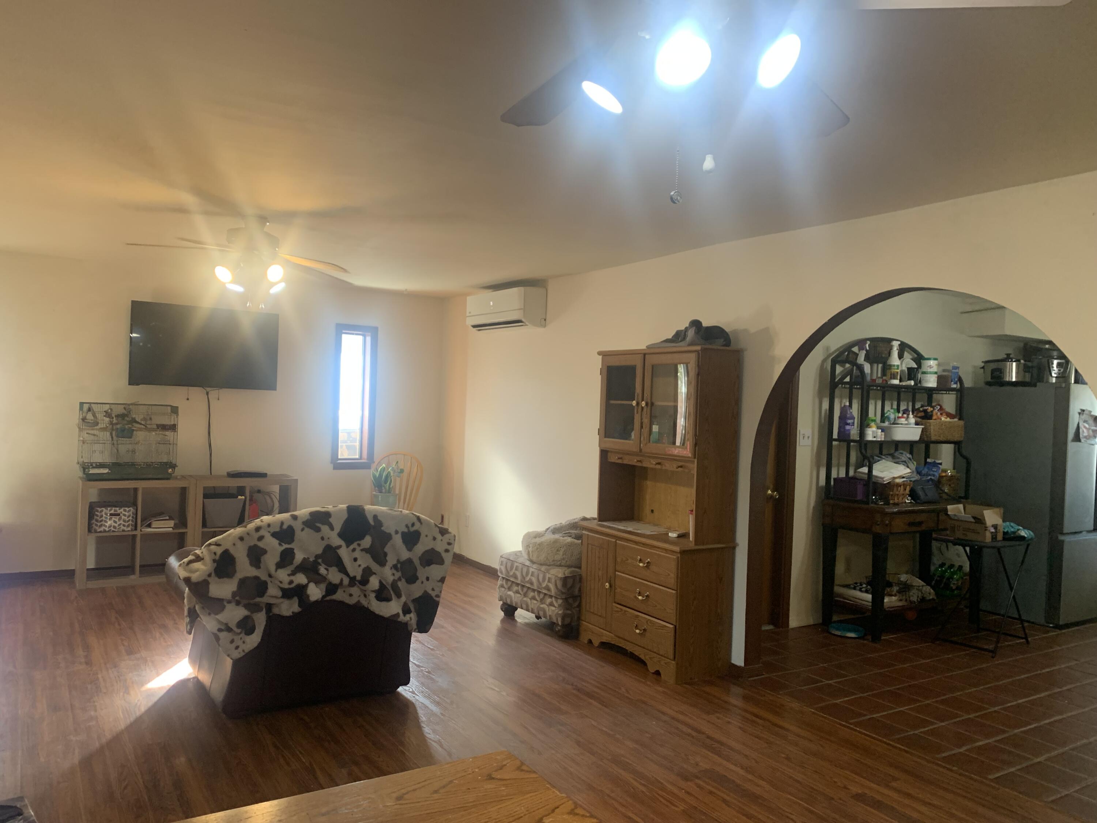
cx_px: 548
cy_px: 412
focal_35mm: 26
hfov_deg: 67.3
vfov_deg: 53.1
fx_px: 824
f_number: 1.8
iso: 125
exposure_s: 1/60
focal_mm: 4.25
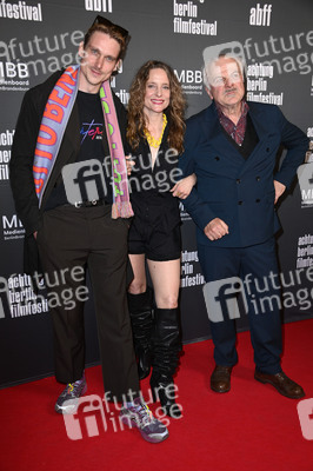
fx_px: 470
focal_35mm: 36
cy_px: 236
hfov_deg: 36.8
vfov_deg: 53.2
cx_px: 156
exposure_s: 1/250
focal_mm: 36
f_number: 5.6
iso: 1600
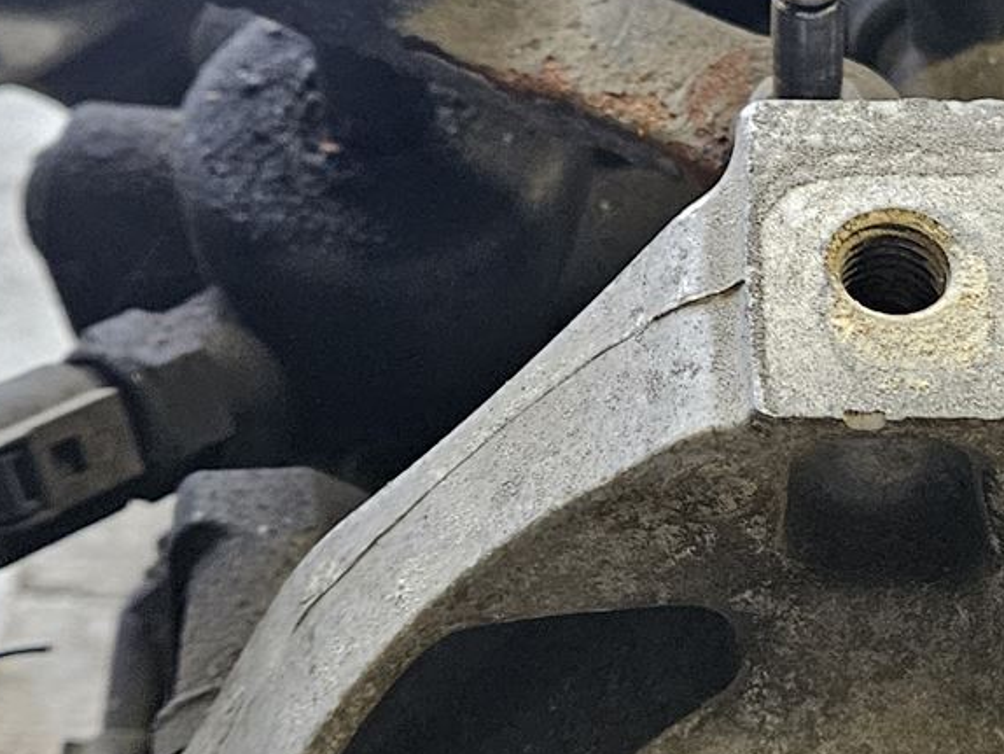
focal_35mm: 82
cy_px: 343
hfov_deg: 23.4
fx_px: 2379
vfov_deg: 18.0
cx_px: 815
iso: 640
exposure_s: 1/100
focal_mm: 5.4
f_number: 1.8
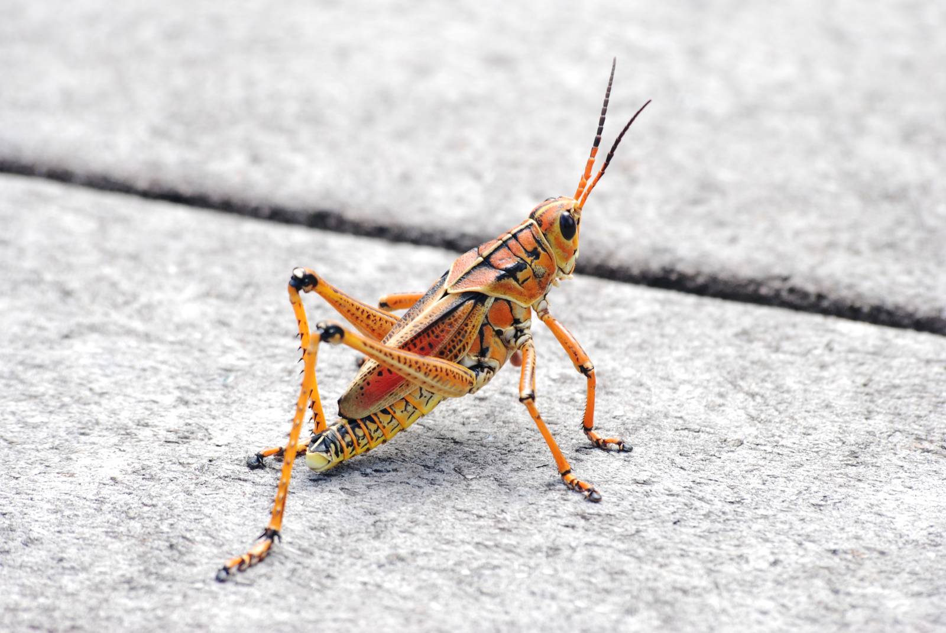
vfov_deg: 4.2
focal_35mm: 330
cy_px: 316
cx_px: 473
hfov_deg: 6.2
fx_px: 8682
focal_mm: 220
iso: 400
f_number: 10
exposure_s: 1/160
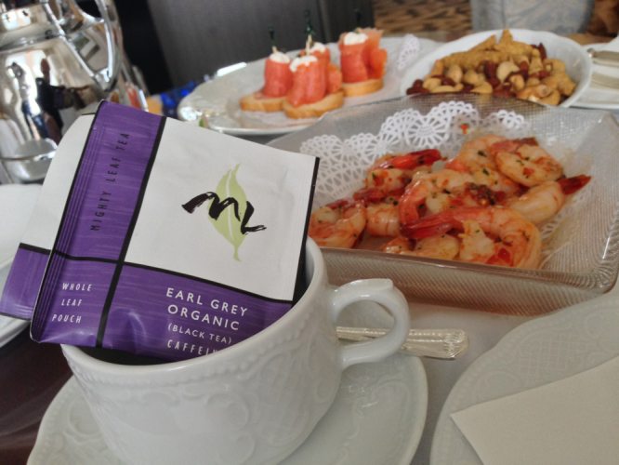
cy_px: 232
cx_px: 310
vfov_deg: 43.0
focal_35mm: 33
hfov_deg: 55.3
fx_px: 590
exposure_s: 1/20
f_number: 2.4
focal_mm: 4.12
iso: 100
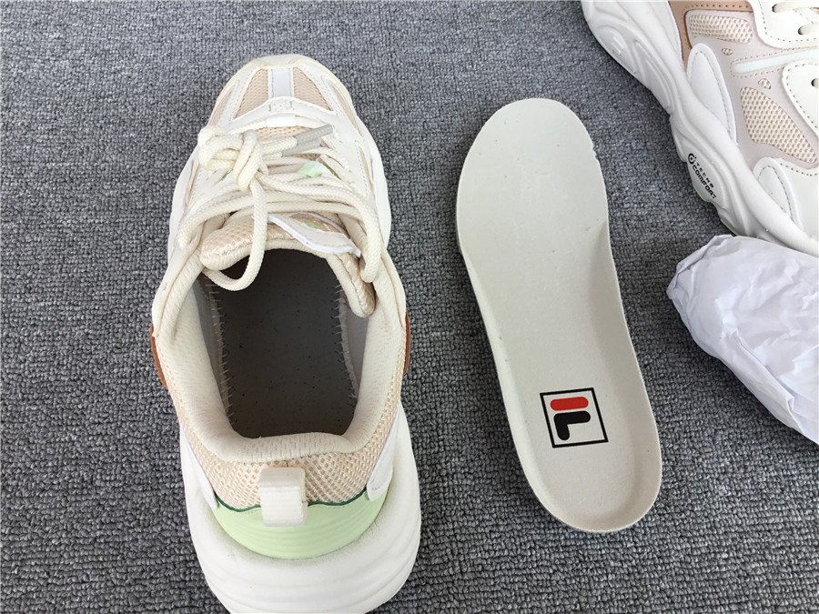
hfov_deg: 58.4
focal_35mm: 31
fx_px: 733
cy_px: 307
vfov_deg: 45.4
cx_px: 410
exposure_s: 1/253
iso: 25
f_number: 2.4
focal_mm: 3.3
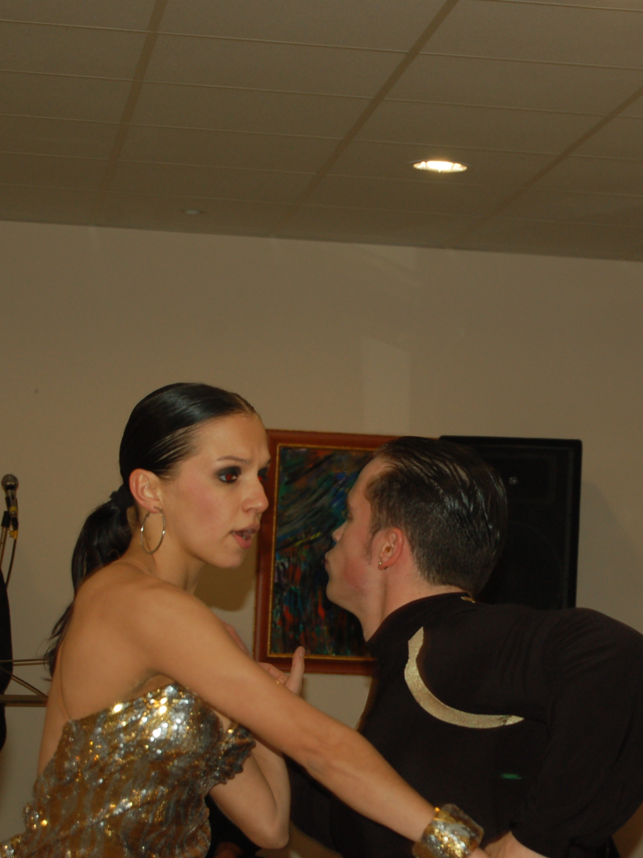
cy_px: 429
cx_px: 437
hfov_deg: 12.4
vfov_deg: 16.5
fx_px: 2966
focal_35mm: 120
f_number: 5.6
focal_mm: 55
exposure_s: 1/60
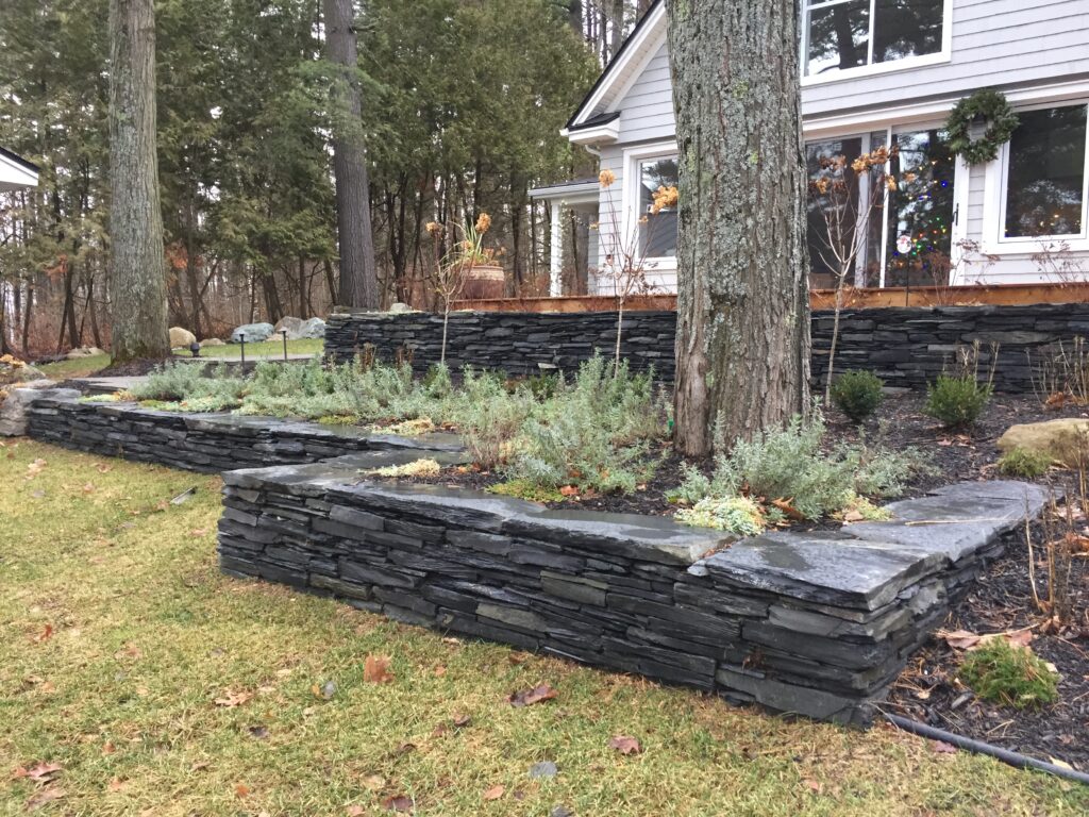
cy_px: 408
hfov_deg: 61.7
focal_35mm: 29
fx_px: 912
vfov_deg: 48.2
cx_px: 544
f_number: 2.2
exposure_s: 1/30
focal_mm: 4.15
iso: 100
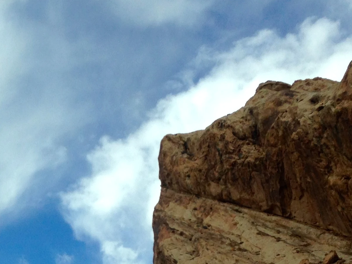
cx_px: 18
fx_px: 915
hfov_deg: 21.2
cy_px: 289
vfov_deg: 16.0
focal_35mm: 90
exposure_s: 1/1869
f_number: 2.4
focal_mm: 4.12
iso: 50
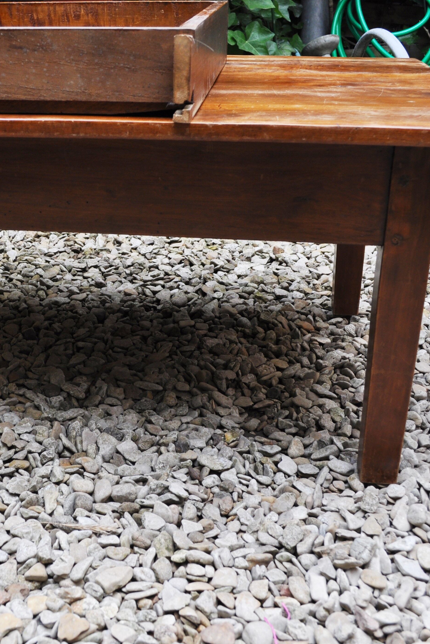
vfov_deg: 42.7
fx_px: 824
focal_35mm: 46
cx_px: 91
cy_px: 328
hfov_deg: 28.7
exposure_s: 1/125
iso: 320
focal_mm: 20
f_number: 5.6
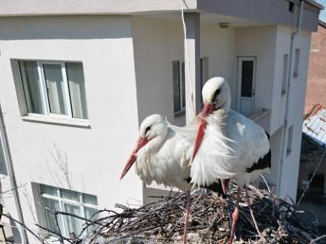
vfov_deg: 37.0
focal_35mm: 38
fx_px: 358
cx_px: 208
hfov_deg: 48.4
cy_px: 176
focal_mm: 6.72
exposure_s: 1/6000
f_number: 1.7
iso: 200
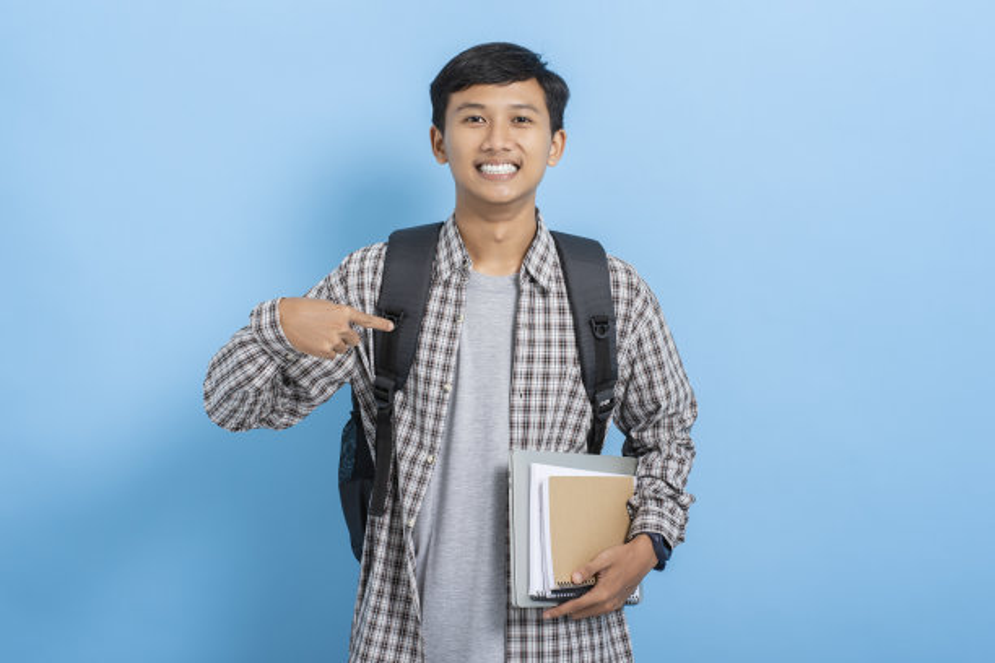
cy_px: 332
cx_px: 498
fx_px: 2073
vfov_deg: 18.2
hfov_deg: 27.0
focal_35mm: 75
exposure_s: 1/200
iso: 100
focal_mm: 50
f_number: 8
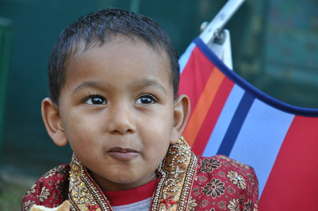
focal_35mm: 128
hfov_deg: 16.1
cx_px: 159
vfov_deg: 10.7
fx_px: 1125
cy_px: 106
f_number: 5.6
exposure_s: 1/60
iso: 800
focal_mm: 85
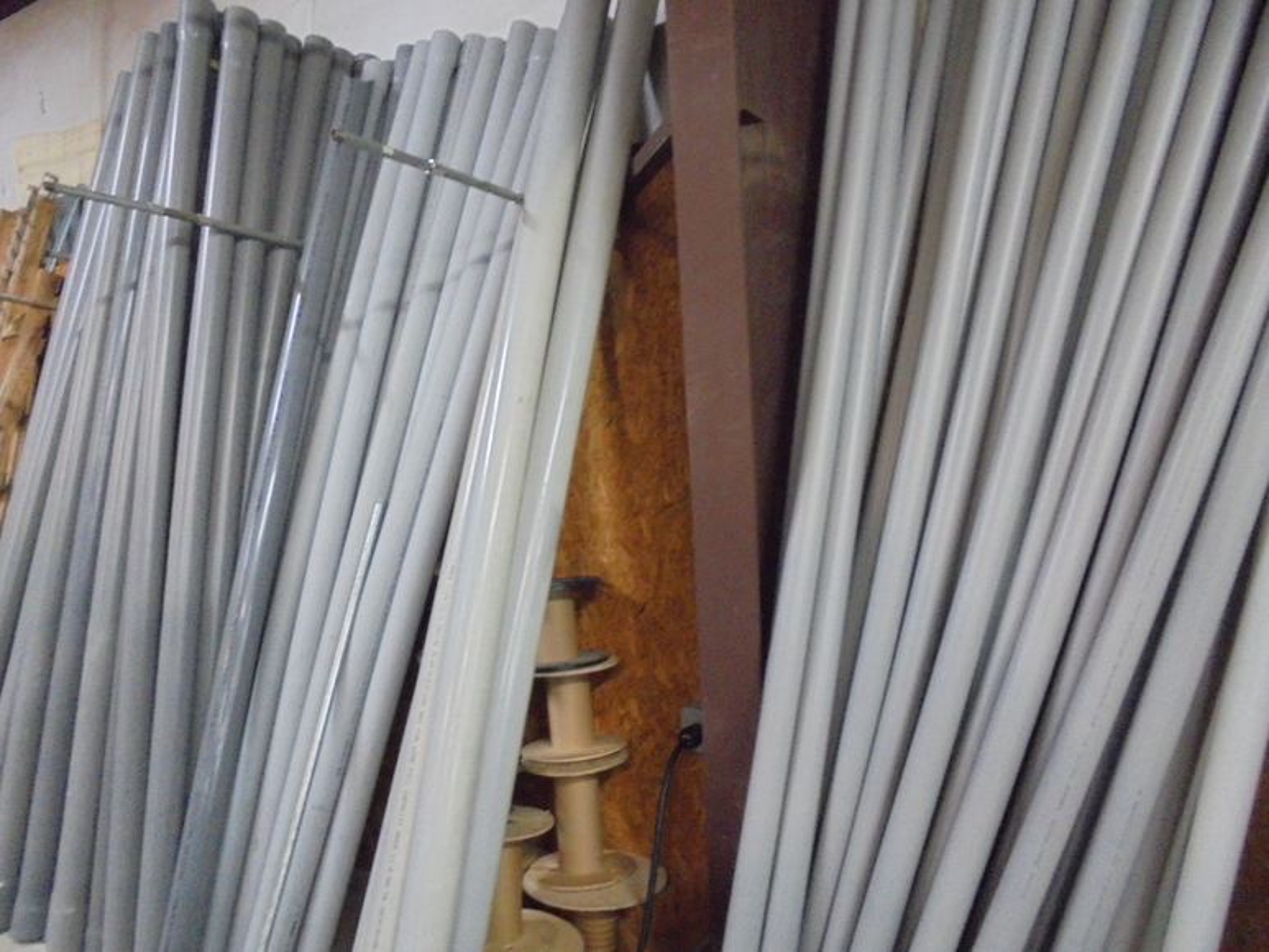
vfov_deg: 53.1
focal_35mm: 26
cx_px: 634
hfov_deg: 67.3
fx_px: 953
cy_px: 476
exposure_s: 1/10
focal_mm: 4.6
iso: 800
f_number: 3.5
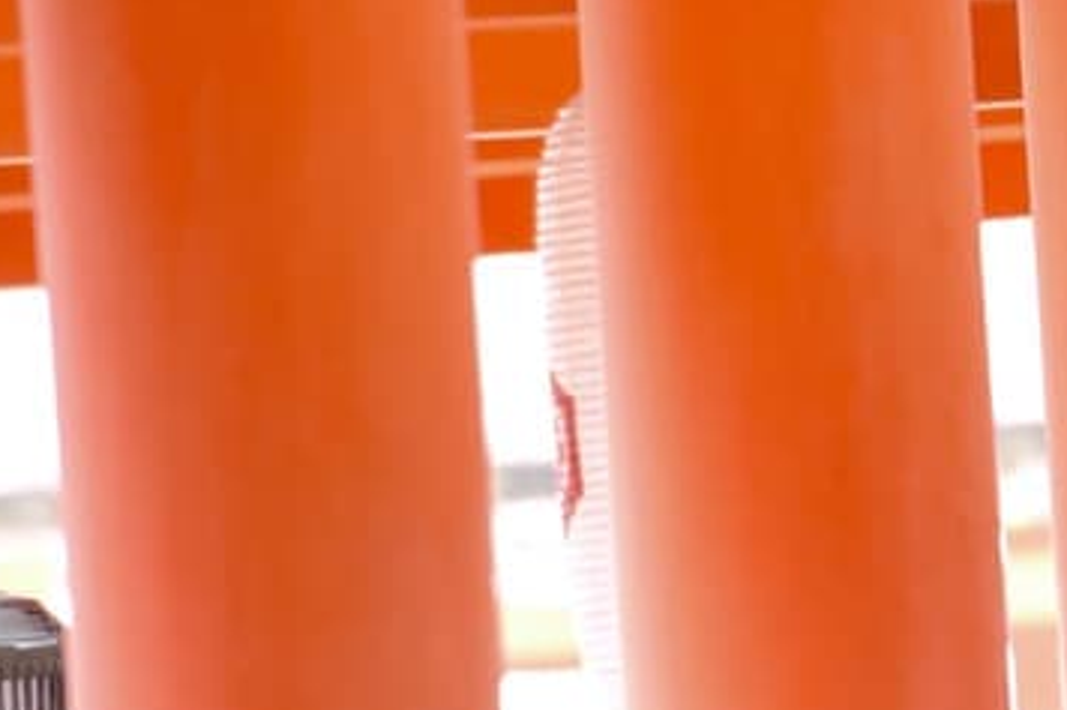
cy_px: 613
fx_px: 23995
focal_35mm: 810
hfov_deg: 2.5
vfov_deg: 1.7
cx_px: 1472
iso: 2000
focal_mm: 200
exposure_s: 1/400
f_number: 5.6
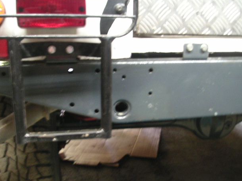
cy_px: 92
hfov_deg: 46.8
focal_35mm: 40
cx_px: 121
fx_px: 280
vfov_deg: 36.0
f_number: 2.8
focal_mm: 5.9
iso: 100
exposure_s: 1
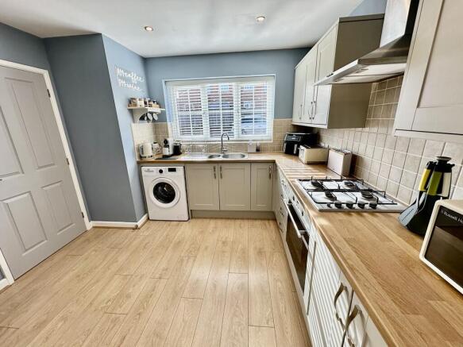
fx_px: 187
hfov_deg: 102.1
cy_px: 174
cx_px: 232
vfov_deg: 85.7
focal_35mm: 14
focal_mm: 2.22
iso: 40
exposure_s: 1/100
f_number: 2.2
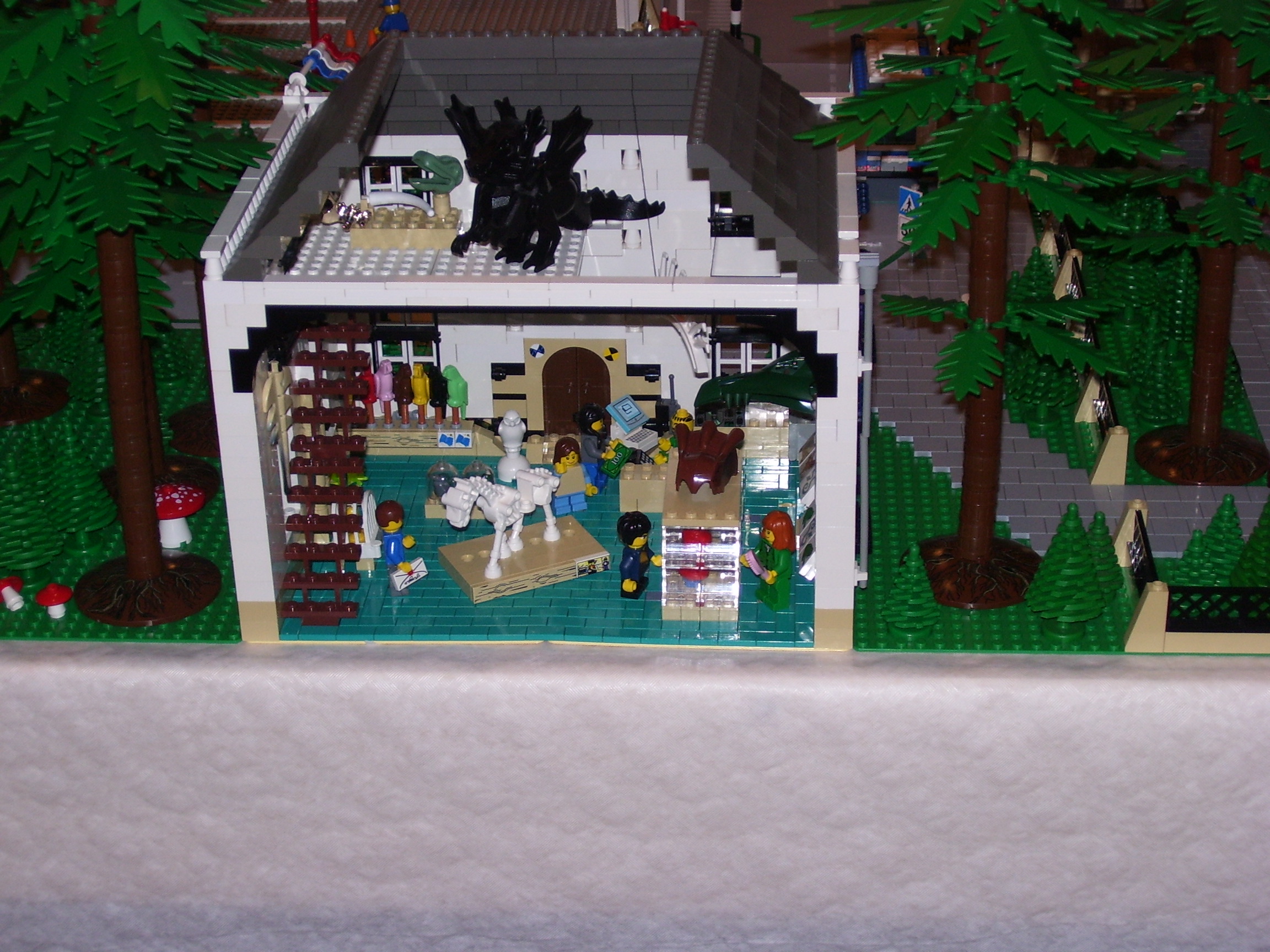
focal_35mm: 70
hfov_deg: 27.8
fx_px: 2568
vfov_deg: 21.0
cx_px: 635
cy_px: 476
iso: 80
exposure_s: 1/90
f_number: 4
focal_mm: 11.6
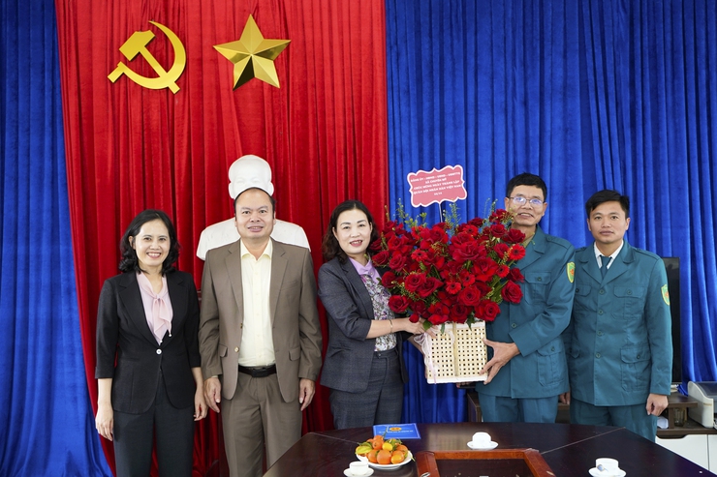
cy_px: 238
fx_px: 876
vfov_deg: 30.5
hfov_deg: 44.5
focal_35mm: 44
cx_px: 358
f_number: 4
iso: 640
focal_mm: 44
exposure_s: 1/200
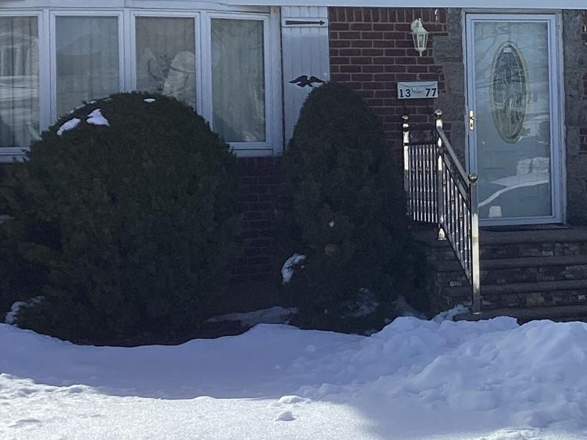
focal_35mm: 81
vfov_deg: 18.1
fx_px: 1374
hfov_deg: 23.5
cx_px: 525
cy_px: 110
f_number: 2.4
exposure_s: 1/1852
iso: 25
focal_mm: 3.3
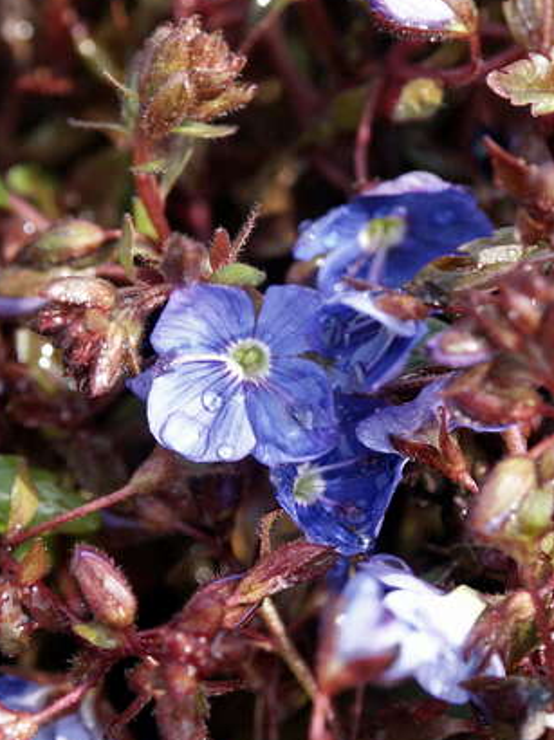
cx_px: 287
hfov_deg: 4.6
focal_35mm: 324
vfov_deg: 6.1
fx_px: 6921
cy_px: 373
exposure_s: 1/250
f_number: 4
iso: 100
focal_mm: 50.48
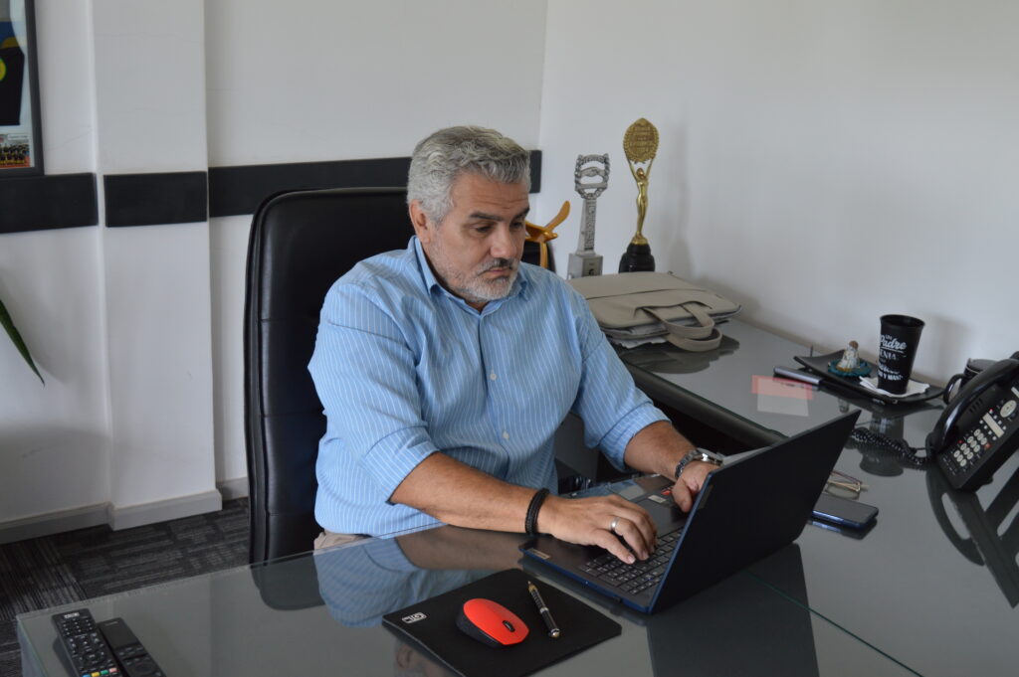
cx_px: 510
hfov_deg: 45.0
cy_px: 338
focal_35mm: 44
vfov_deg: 30.8
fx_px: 1230
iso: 400
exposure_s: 1/30
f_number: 6.3
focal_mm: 29
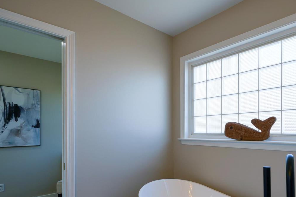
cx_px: 187
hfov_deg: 74.6
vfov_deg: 54.1
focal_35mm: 23
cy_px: 130
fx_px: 189
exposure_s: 1/100
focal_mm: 16
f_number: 4.5
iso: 100
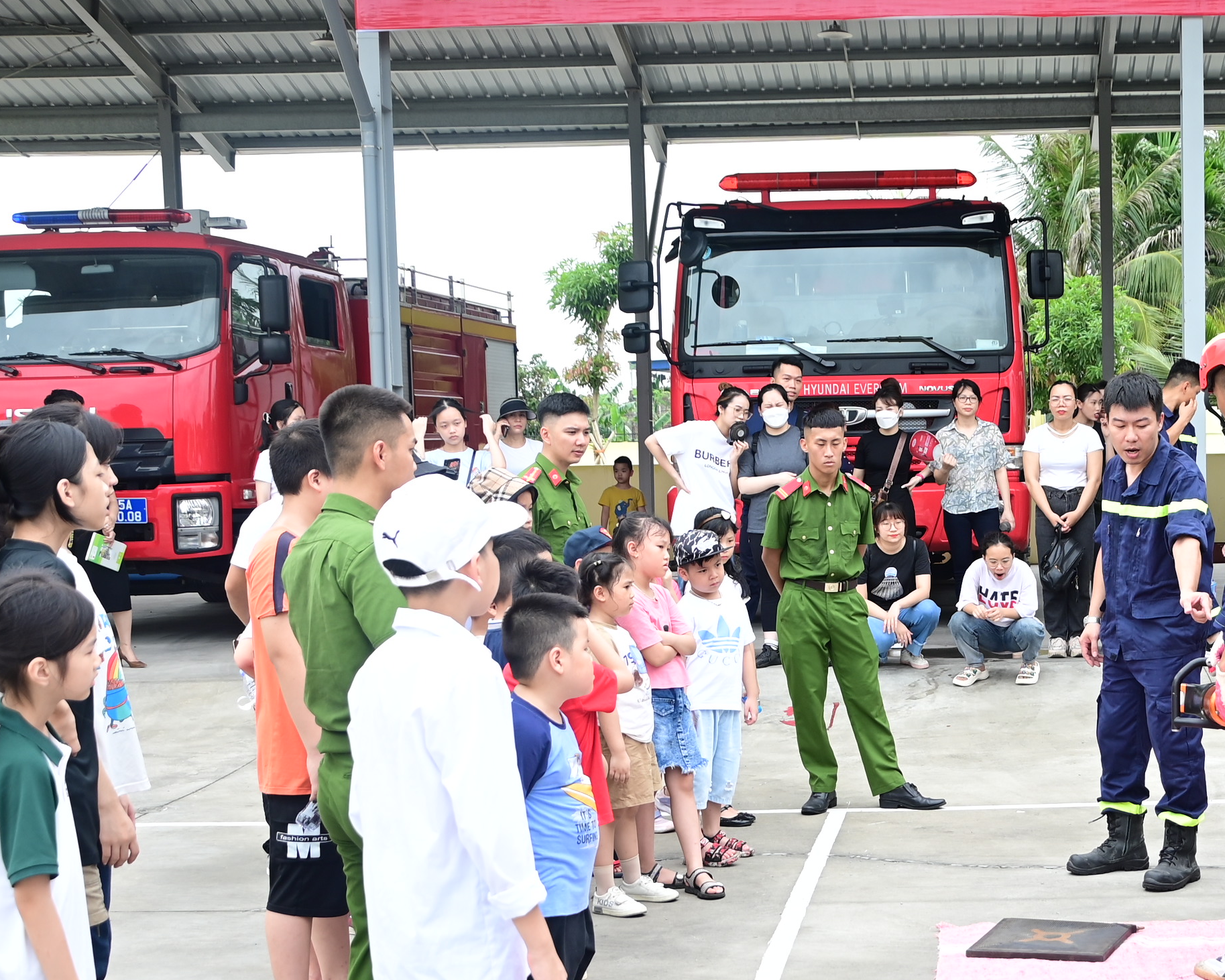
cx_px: 952
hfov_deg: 32.8
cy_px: 630
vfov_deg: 27.0
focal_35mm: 56
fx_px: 2031
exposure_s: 1/200
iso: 160
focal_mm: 25
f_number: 5
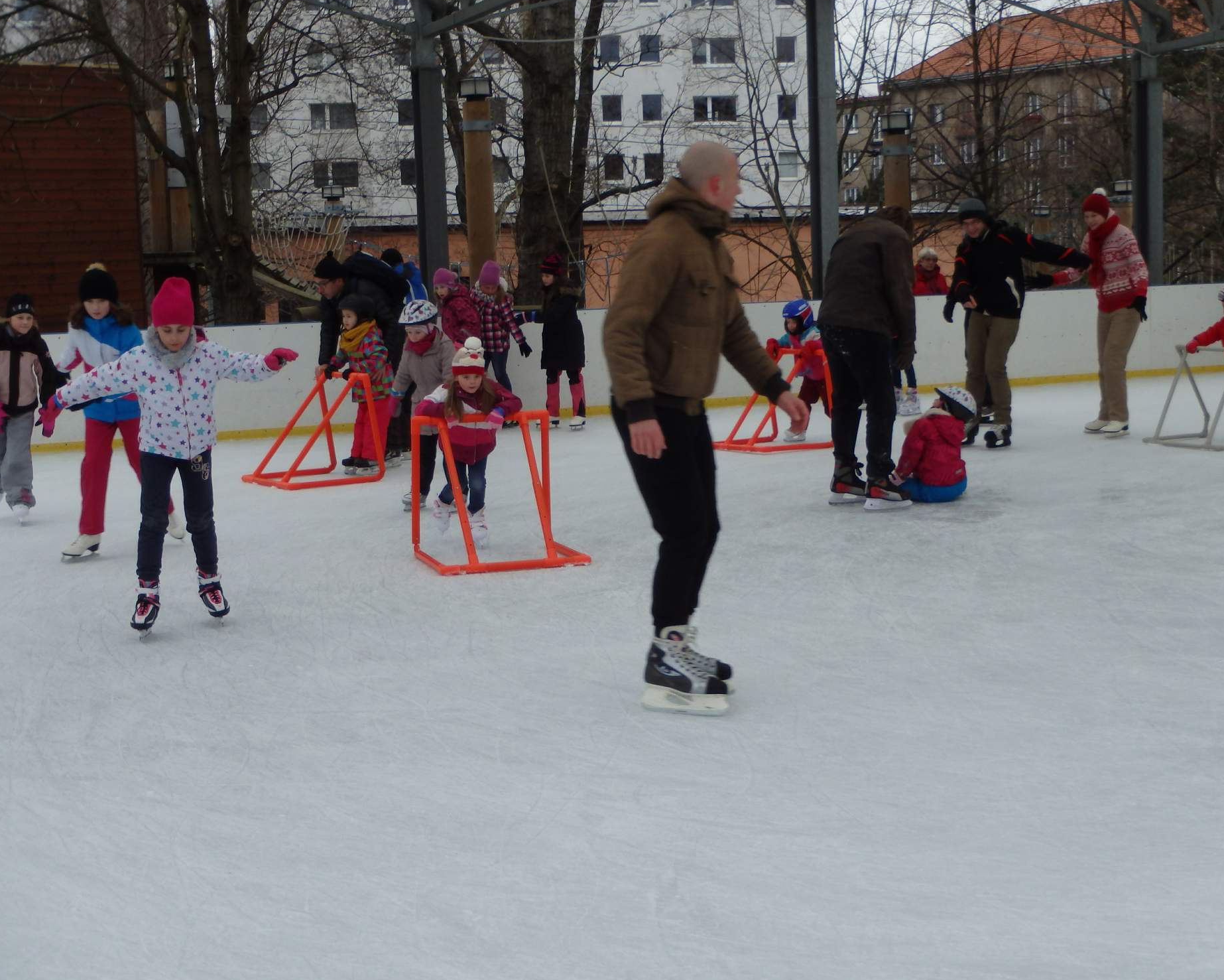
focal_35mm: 55
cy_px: 488
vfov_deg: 27.6
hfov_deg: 34.1
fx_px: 1993
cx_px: 648
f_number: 5
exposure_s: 1/200
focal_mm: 9.4
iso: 125
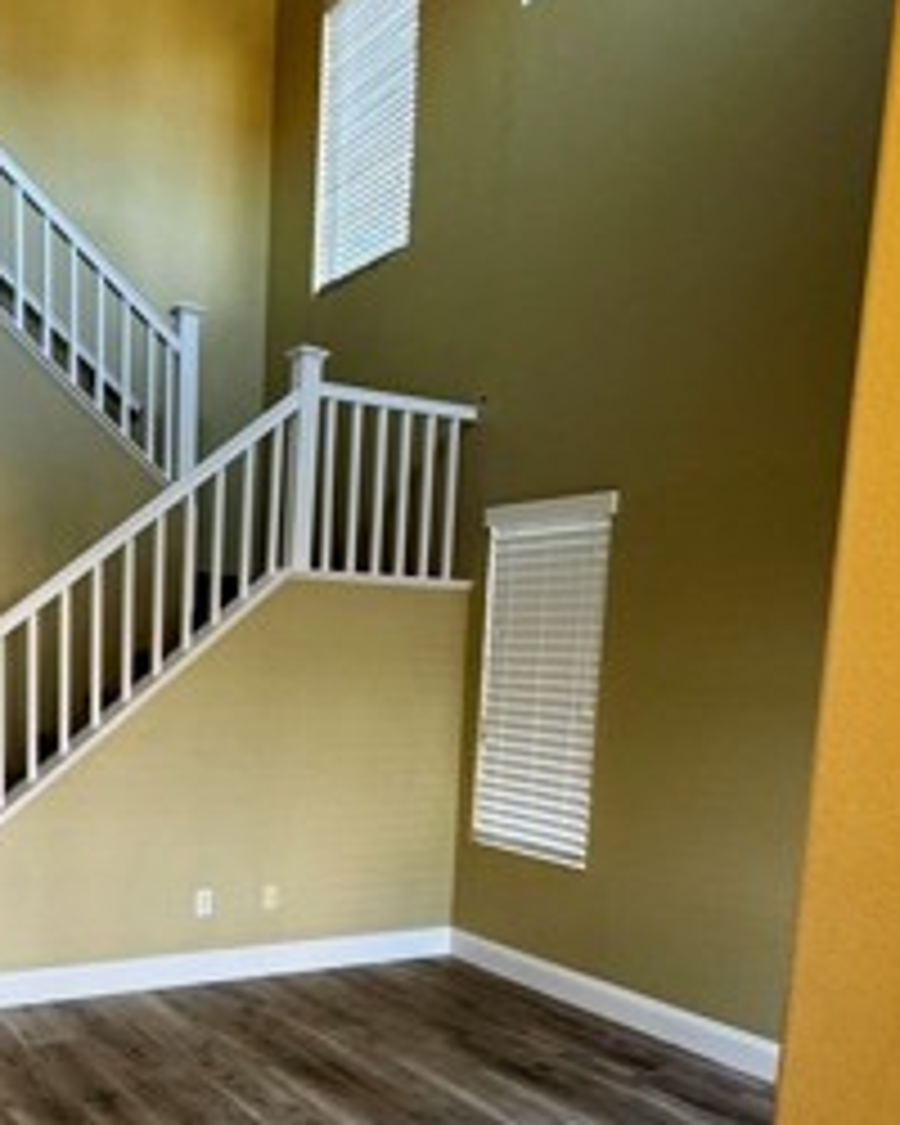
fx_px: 1165
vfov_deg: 49.4
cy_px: 846
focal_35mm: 35
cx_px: 234
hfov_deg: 41.1
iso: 200
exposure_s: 1/60
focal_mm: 2.22
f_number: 2.2
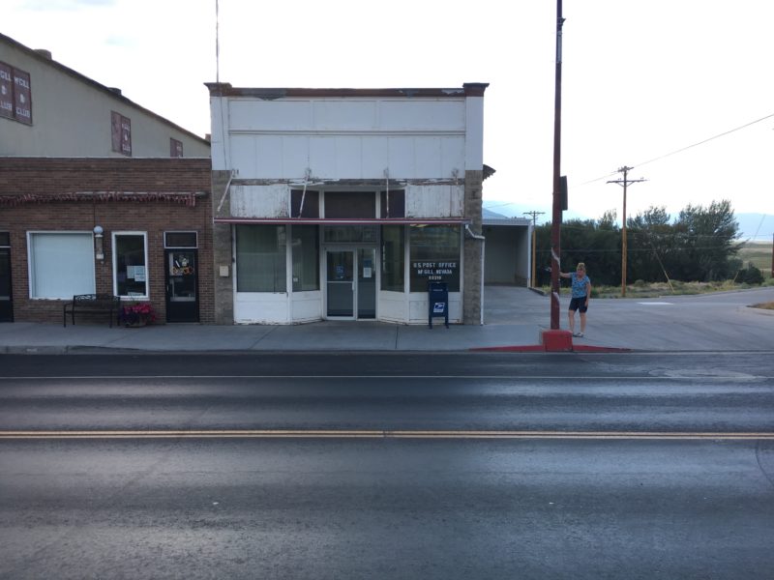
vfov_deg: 48.2
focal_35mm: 29
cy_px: 290
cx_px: 387
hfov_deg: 61.7
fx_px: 648
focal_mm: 4.15
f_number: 2.2
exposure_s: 1/384
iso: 25
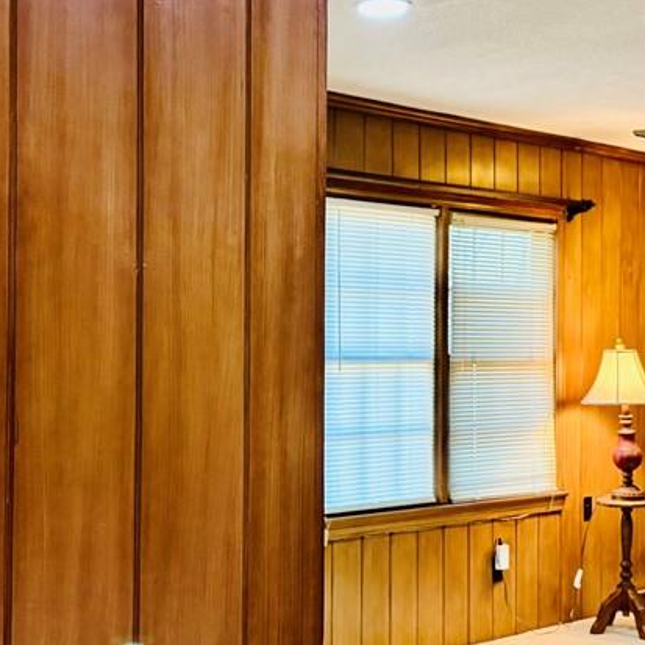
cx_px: 256
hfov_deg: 30.0
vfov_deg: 30.0
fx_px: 1202
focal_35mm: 57
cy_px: 322
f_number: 1.6
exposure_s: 1/60
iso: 320
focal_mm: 5.96
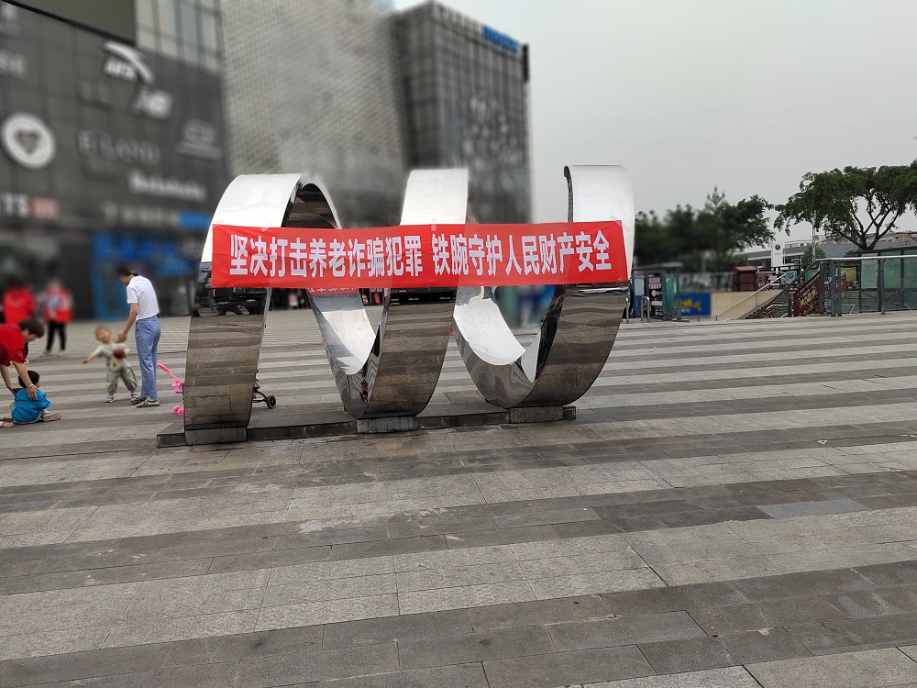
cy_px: 344
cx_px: 458
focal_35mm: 23
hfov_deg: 73.9
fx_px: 609
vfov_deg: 58.9
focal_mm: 5.52
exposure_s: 1/439
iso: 100
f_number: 4
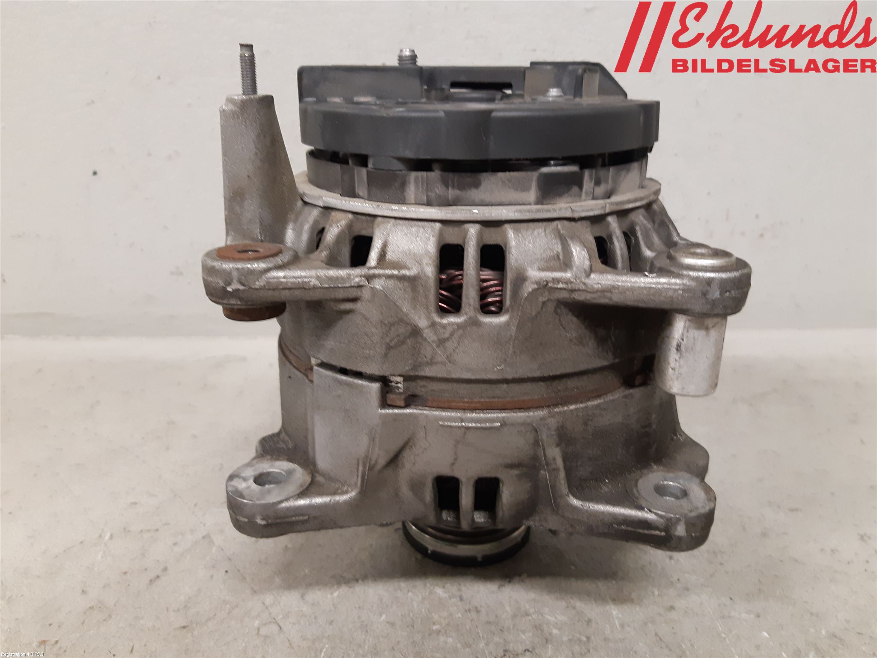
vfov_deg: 53.1
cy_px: 329
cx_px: 438
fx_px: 659
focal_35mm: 26
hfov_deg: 67.3
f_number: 1.7
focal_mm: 3.93
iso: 200
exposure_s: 1/33
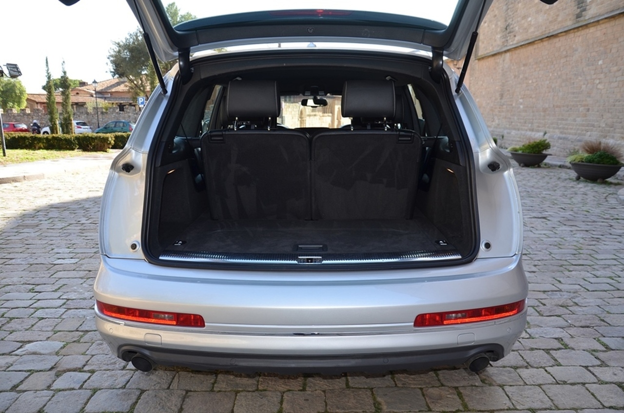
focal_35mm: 27
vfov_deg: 47.7
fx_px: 467
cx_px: 312
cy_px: 206
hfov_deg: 67.5
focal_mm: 18
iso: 140
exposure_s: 1/200
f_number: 3.5
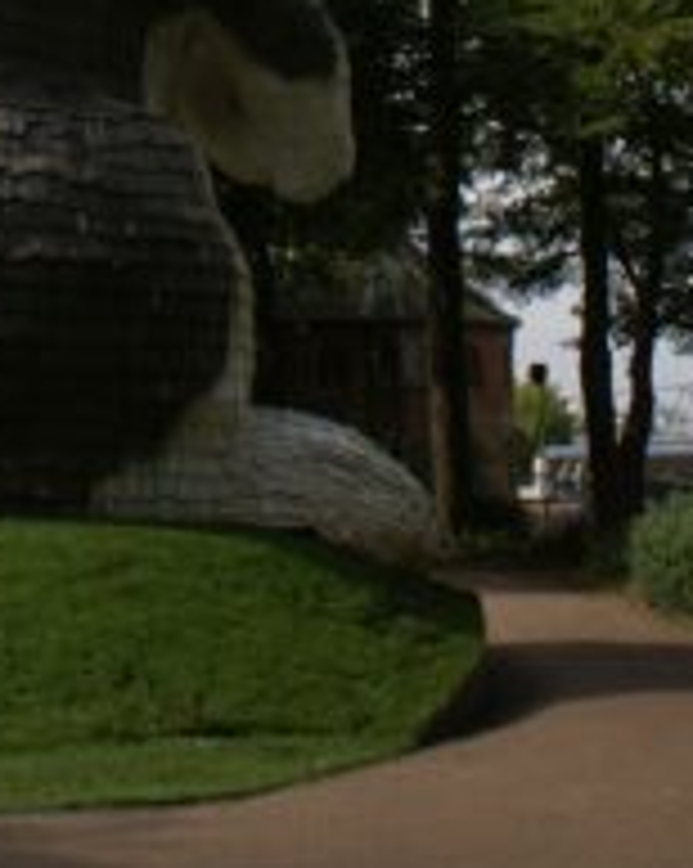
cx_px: 117
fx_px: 2029
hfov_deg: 19.2
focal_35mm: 79
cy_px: -207
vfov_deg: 22.1
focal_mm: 18
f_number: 10
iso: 100
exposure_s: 1/160
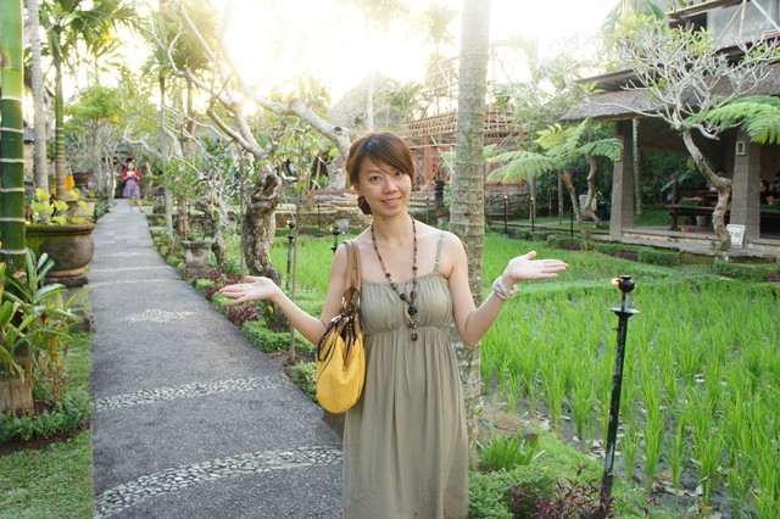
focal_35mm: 30
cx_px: 390
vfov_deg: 43.6
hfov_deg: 62.0
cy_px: 260
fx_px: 650
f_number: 5.6
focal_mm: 20
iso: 200
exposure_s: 1/13
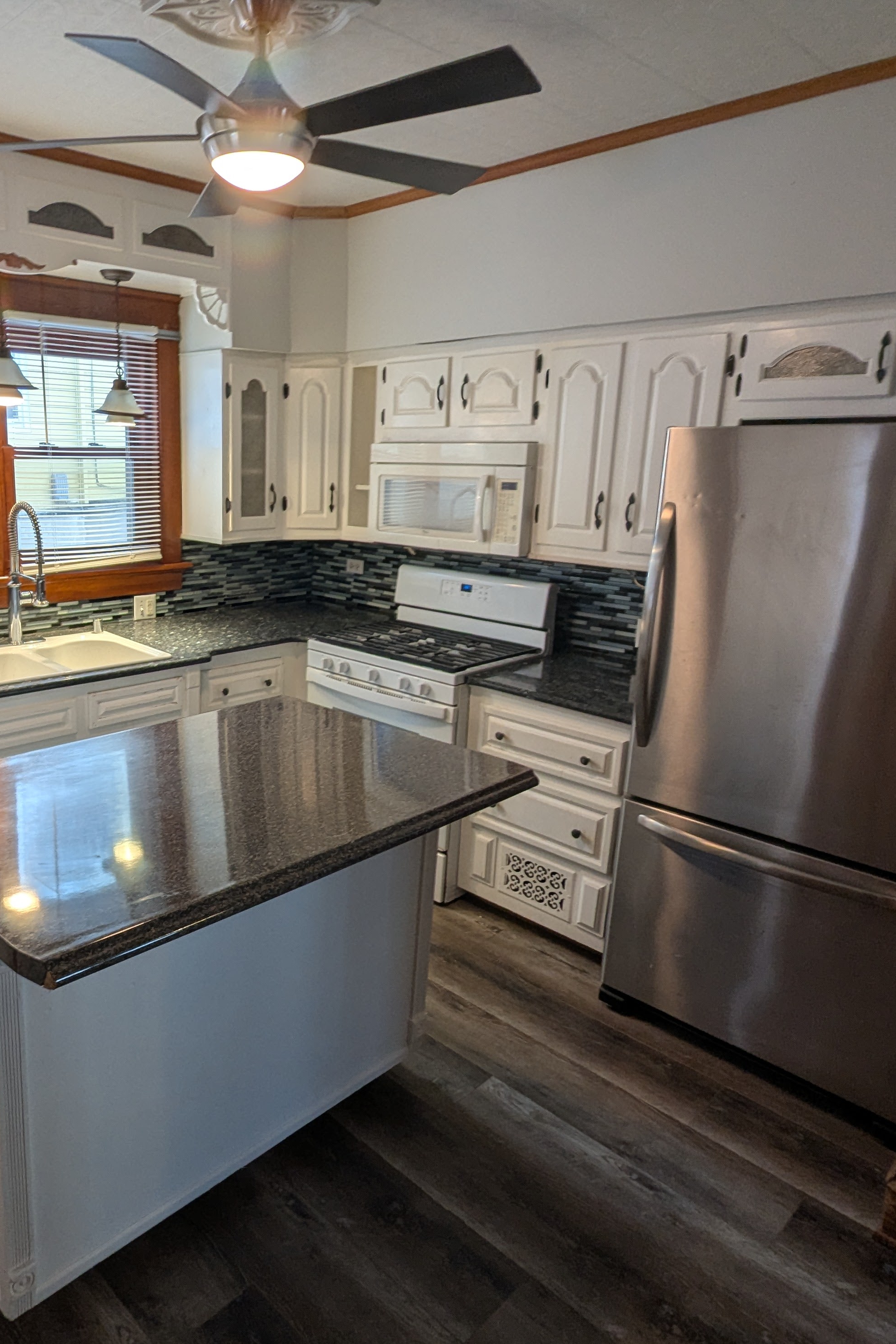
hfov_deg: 53.3
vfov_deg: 76.1
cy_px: 662
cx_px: 256
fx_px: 858
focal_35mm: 23
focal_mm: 2.35
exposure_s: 1/120
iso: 75
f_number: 2.2
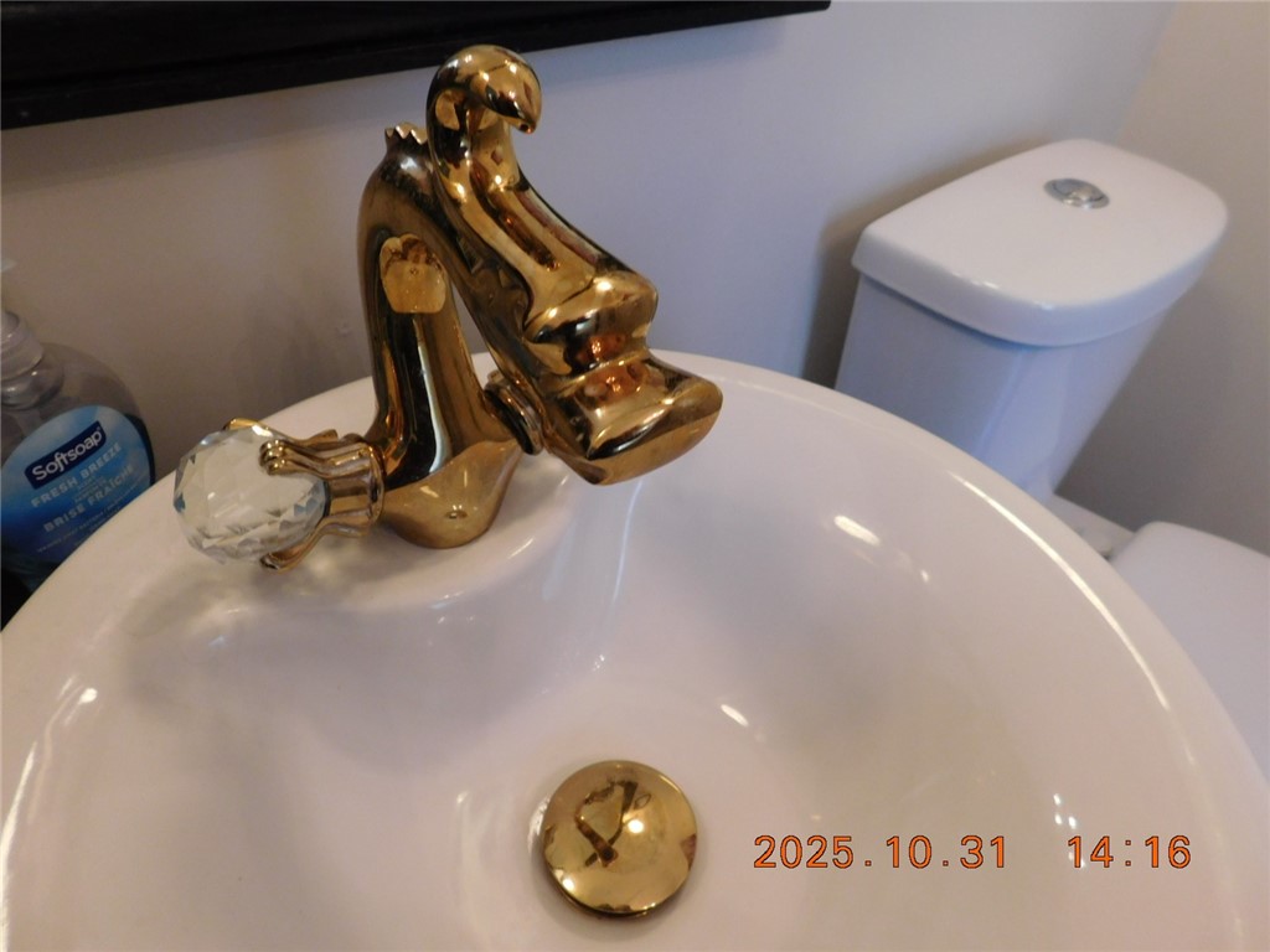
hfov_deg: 73.9
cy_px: 476
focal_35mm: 23
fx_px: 844
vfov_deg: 58.9
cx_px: 635
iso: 180
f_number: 3
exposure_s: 1/30
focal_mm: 4
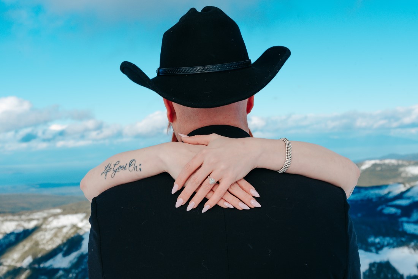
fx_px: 604
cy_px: 140
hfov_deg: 38.2
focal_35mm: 52
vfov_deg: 26.0
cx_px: 209
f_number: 10
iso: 200
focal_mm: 52
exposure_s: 1/400
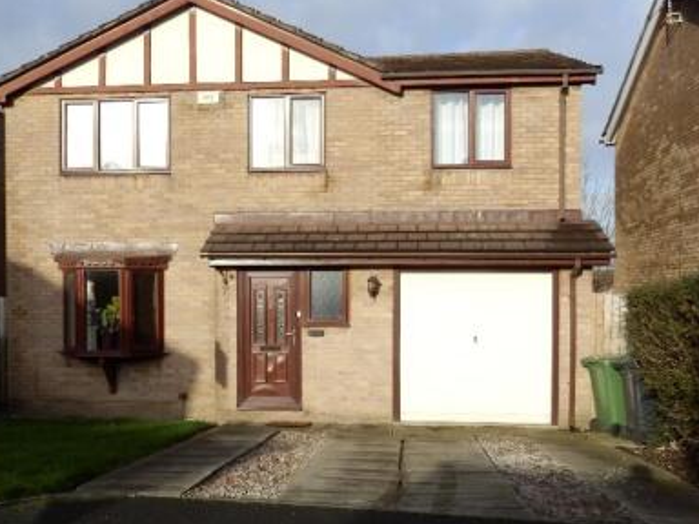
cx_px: 330
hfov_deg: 49.0
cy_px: 299
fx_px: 767
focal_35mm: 38
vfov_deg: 37.6
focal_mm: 4.5
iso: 80
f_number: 8.7
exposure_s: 1/125
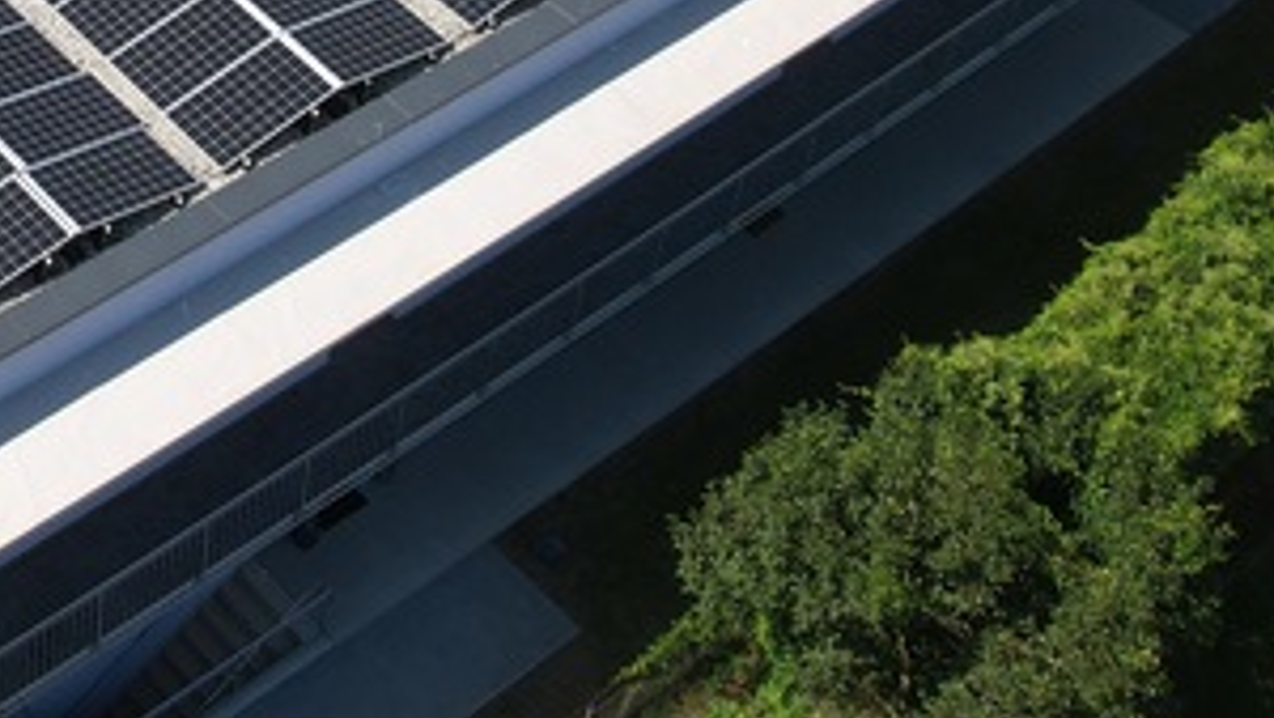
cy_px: -291
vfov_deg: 16.7
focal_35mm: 67
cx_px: -21
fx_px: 2264
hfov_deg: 29.2
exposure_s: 1/15
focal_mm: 8.38
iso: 110
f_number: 2.8
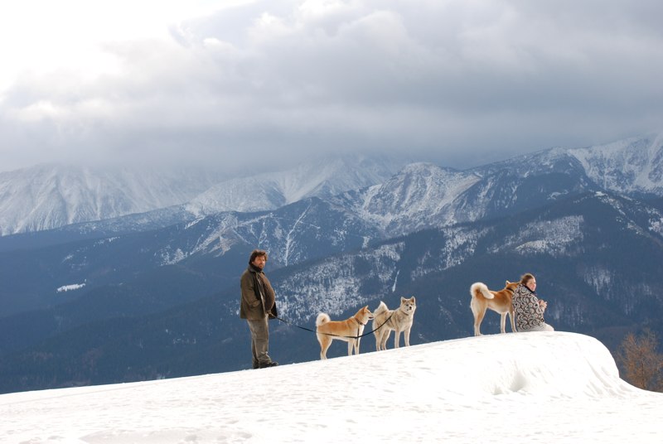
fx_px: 1937
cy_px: 222
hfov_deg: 19.4
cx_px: 332
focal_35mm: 105
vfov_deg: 13.1
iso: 250
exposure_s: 1/200
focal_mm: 70
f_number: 9
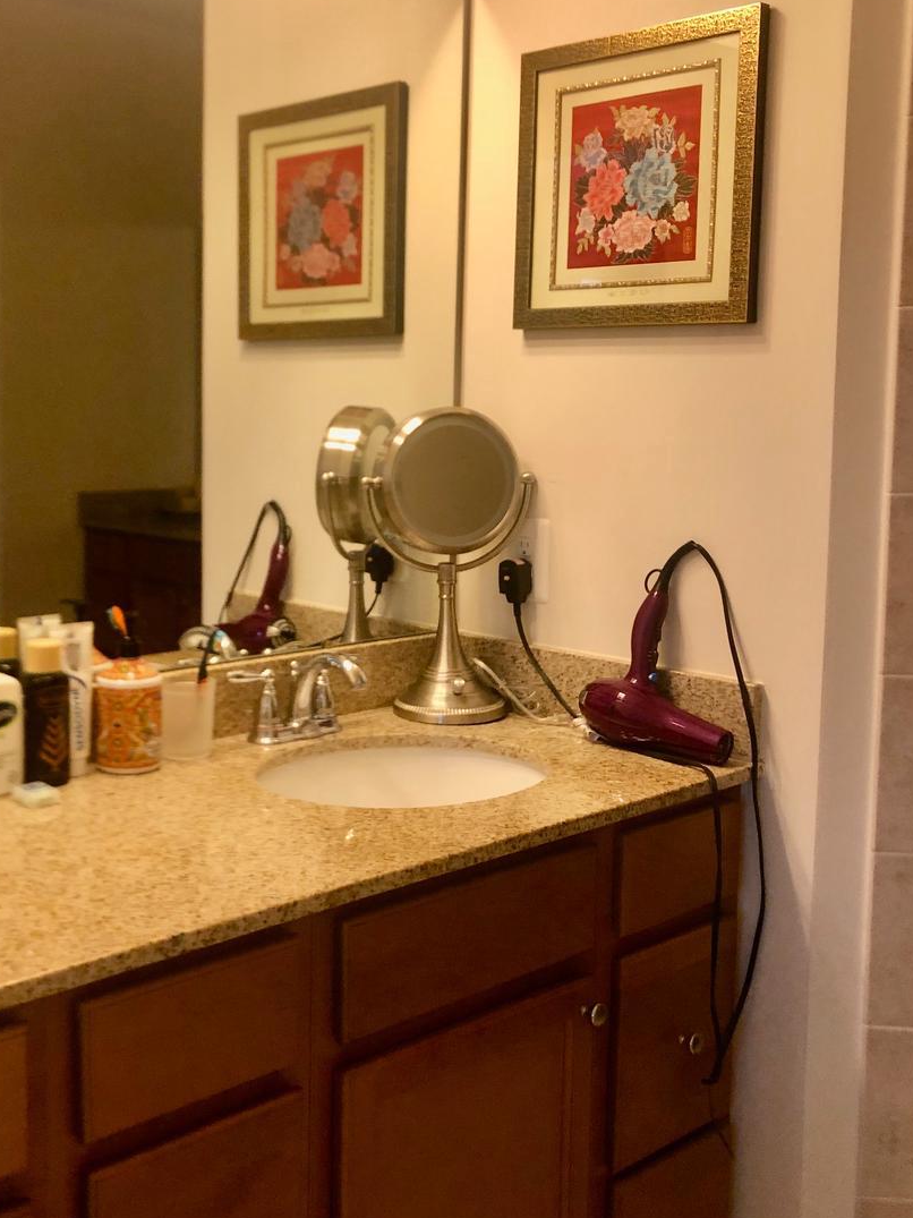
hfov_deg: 35.6
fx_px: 1407
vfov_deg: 46.7
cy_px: 545
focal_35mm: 40
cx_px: 312
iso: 40
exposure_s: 1/15
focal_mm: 3.99
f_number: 1.8
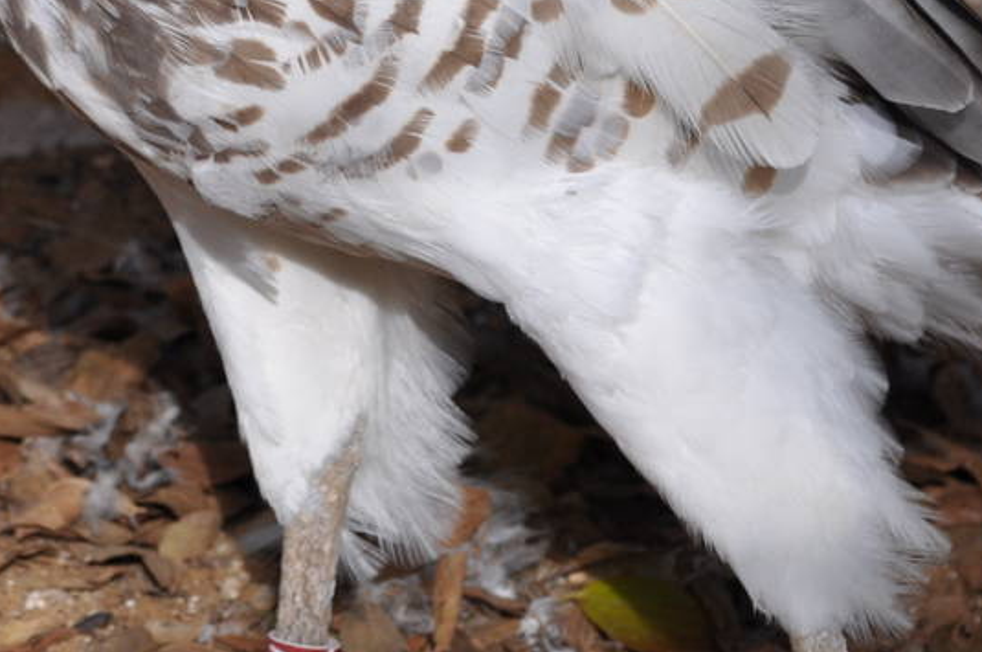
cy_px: -133
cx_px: 305
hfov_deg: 4.7
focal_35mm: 440
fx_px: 11984
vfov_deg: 3.1
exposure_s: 1/500
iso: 200
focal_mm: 98
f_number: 5.6
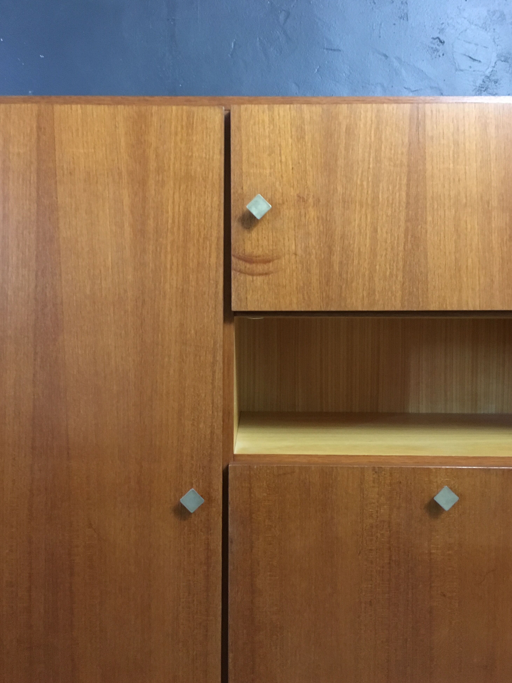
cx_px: 256
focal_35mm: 30
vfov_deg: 60.0
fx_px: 592
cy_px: 352
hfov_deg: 46.8
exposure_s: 1/17
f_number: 2.2
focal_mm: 4.15
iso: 400
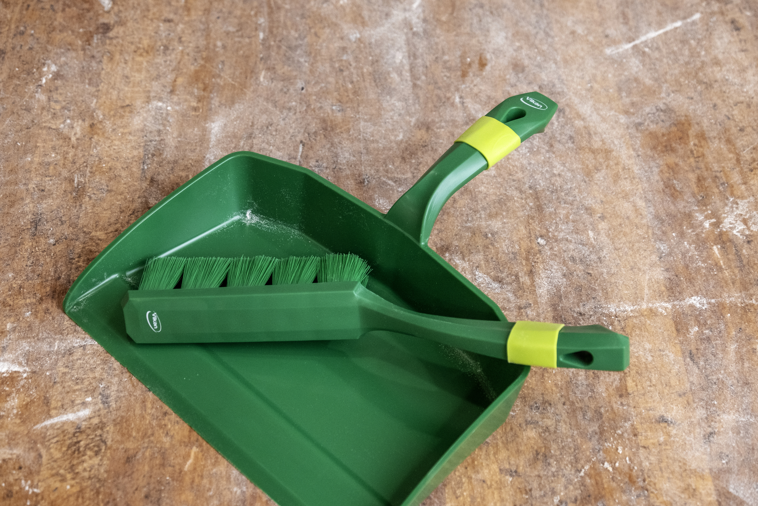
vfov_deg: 20.6
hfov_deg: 30.5
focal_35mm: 66
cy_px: 253
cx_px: 379
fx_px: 1390
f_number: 4.7
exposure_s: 1/125
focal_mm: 43.9
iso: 1600
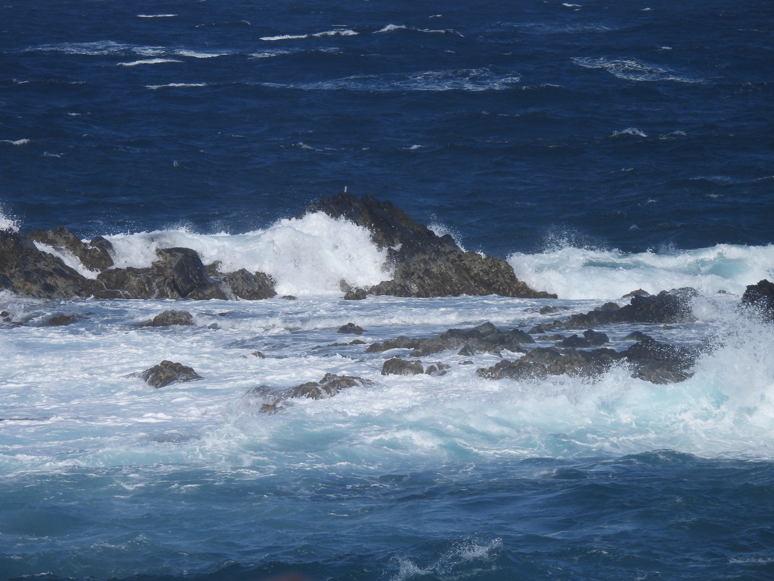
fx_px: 8497
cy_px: 290
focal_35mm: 380
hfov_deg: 5.2
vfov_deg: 3.9
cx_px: 387
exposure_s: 1/500
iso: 100
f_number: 5
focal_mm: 67.8
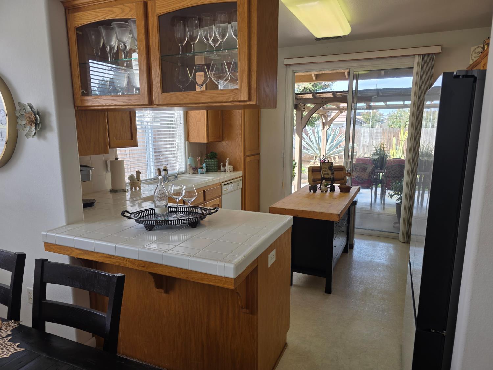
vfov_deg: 58.9
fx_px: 328
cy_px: 185
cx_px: 246
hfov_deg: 73.9
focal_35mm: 23
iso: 20
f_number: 1.7
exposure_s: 1/120
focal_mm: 6.3
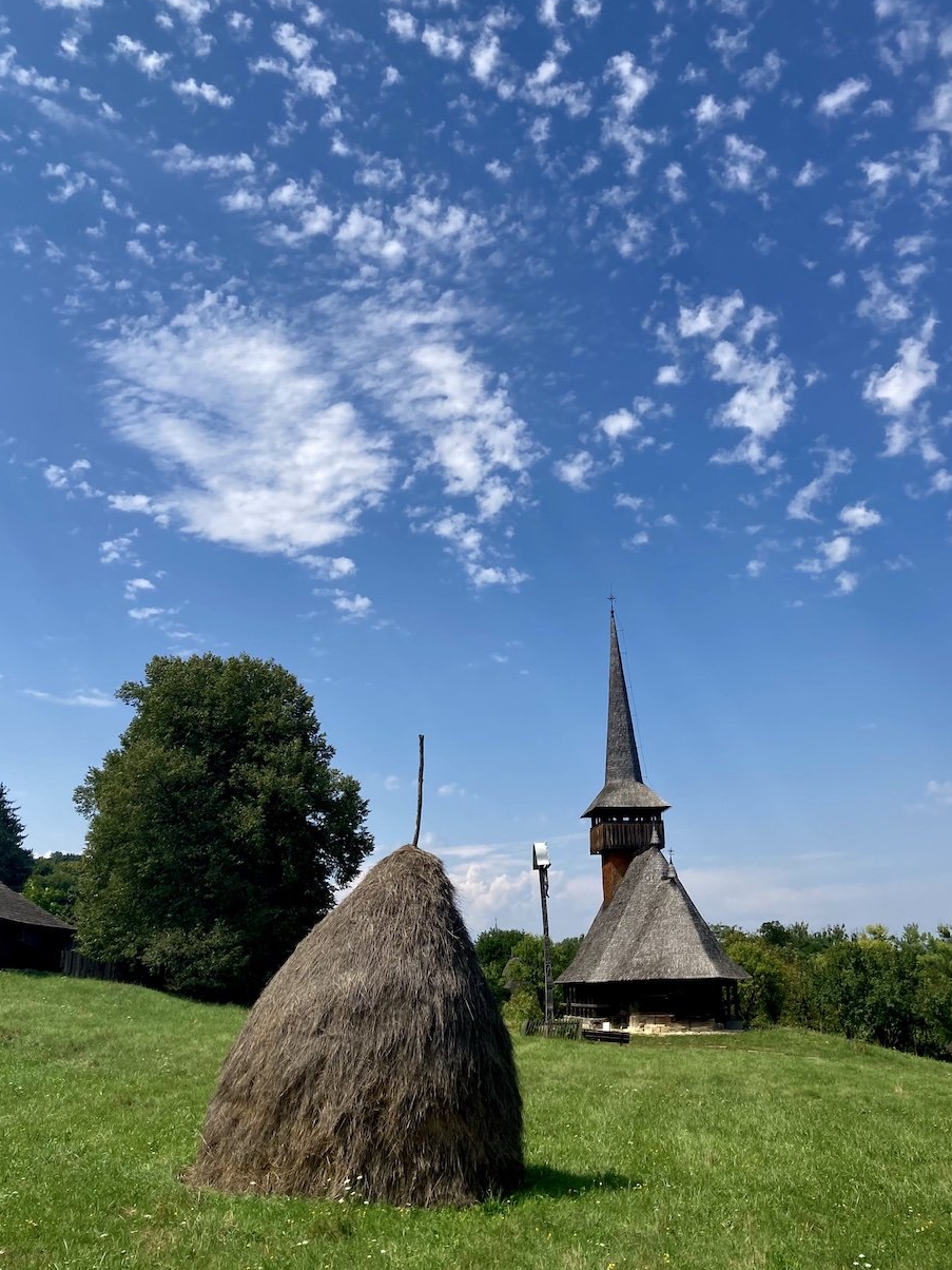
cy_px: 607
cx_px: 505
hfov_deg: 45.4
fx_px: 1137
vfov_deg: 58.3
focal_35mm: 31
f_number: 1.8
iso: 25
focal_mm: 3.99
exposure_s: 1/2825
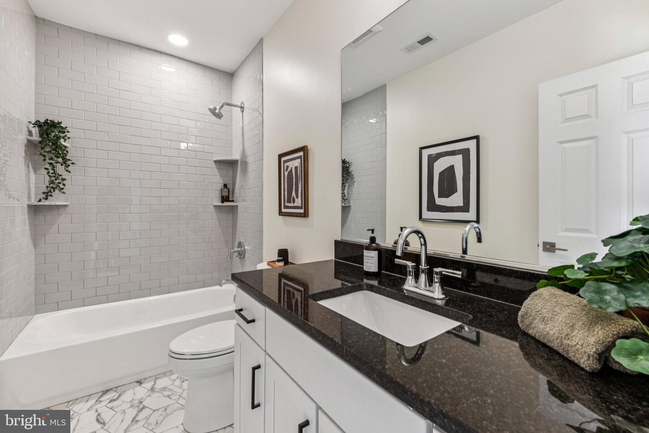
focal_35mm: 14
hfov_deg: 104.3
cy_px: 216
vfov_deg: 81.2
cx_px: 324
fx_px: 252
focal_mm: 14
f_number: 9
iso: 250
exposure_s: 1/6
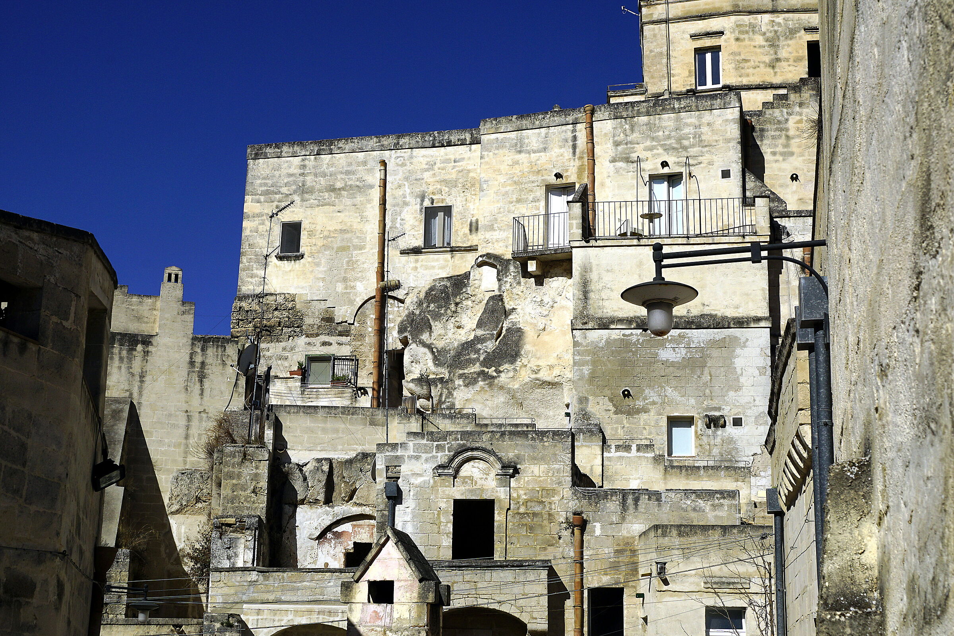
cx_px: 477
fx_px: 1391
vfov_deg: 25.8
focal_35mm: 52
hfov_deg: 37.9
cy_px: 318
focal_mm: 35
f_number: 14
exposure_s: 1/320
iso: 100
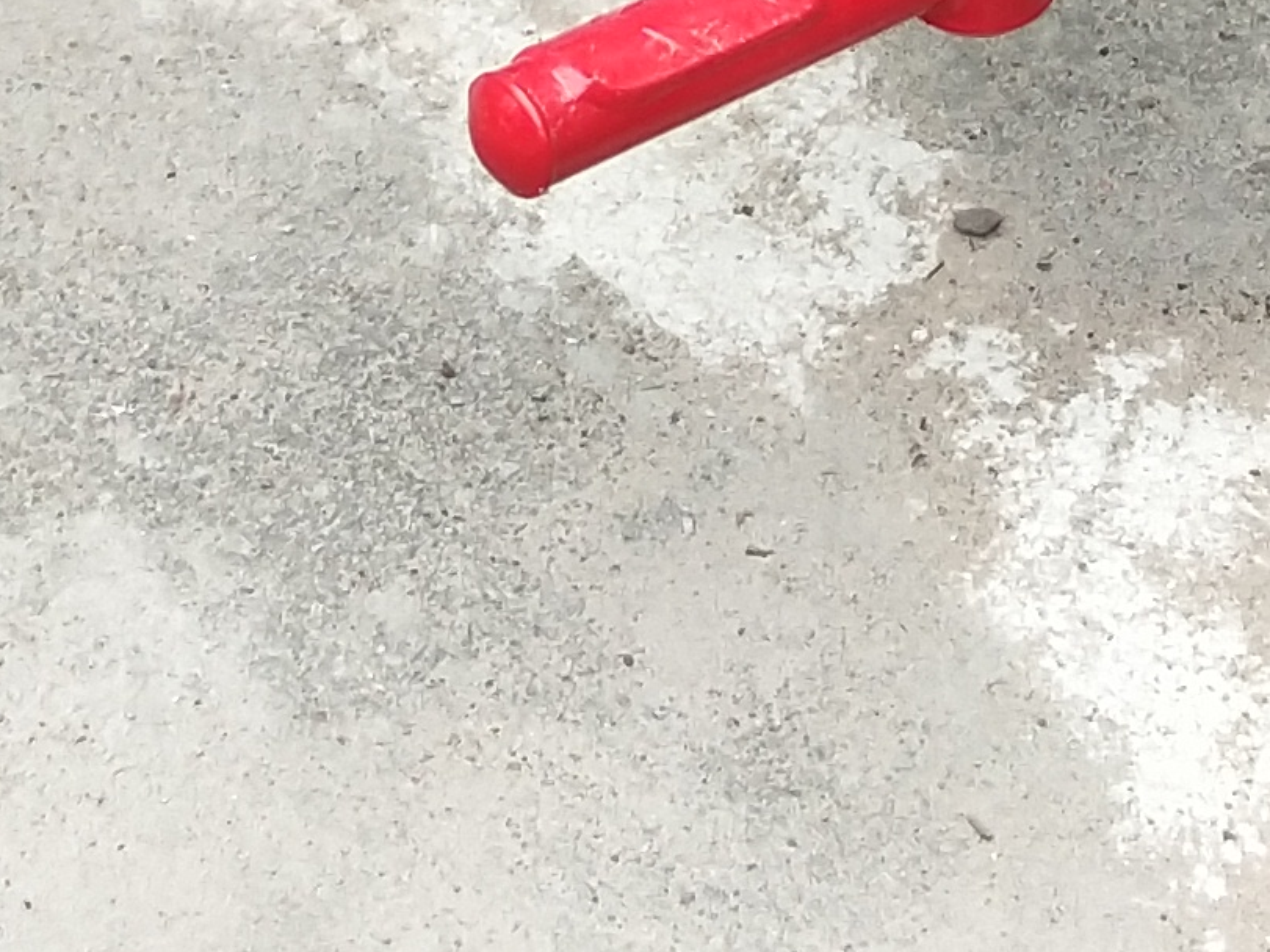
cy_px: -595
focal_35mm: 159
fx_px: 5833
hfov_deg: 12.4
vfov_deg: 9.0
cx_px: 697
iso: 50
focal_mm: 3.69
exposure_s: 1/186
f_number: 2.2
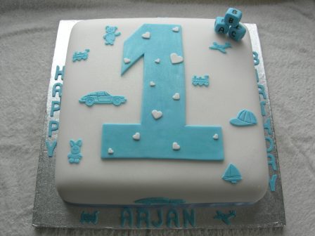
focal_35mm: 38
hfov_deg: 49.0
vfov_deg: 37.7
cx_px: 158
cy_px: 118
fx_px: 346
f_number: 4.8
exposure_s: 1/107
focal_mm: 7.8
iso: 64
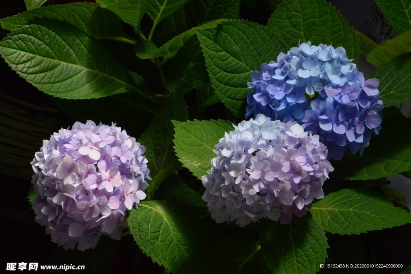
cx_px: 206
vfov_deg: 10.7
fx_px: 1454
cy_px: 137
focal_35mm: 128
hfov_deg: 16.1
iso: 2200
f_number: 32
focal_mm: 85
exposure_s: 1/250
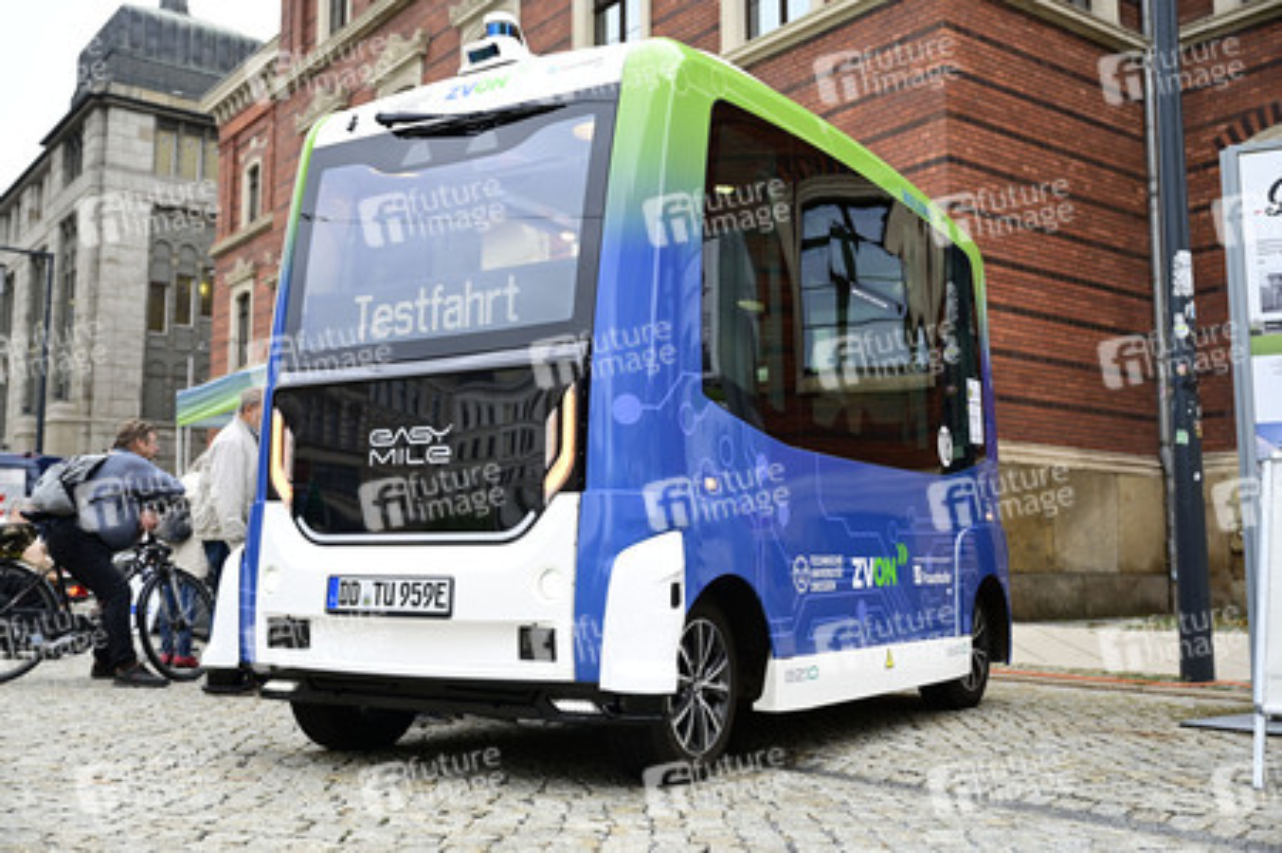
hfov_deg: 51.9
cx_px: 641
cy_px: 426
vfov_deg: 35.9
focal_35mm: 37
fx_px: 1317
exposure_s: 1/200
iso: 360
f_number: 2.8
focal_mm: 37
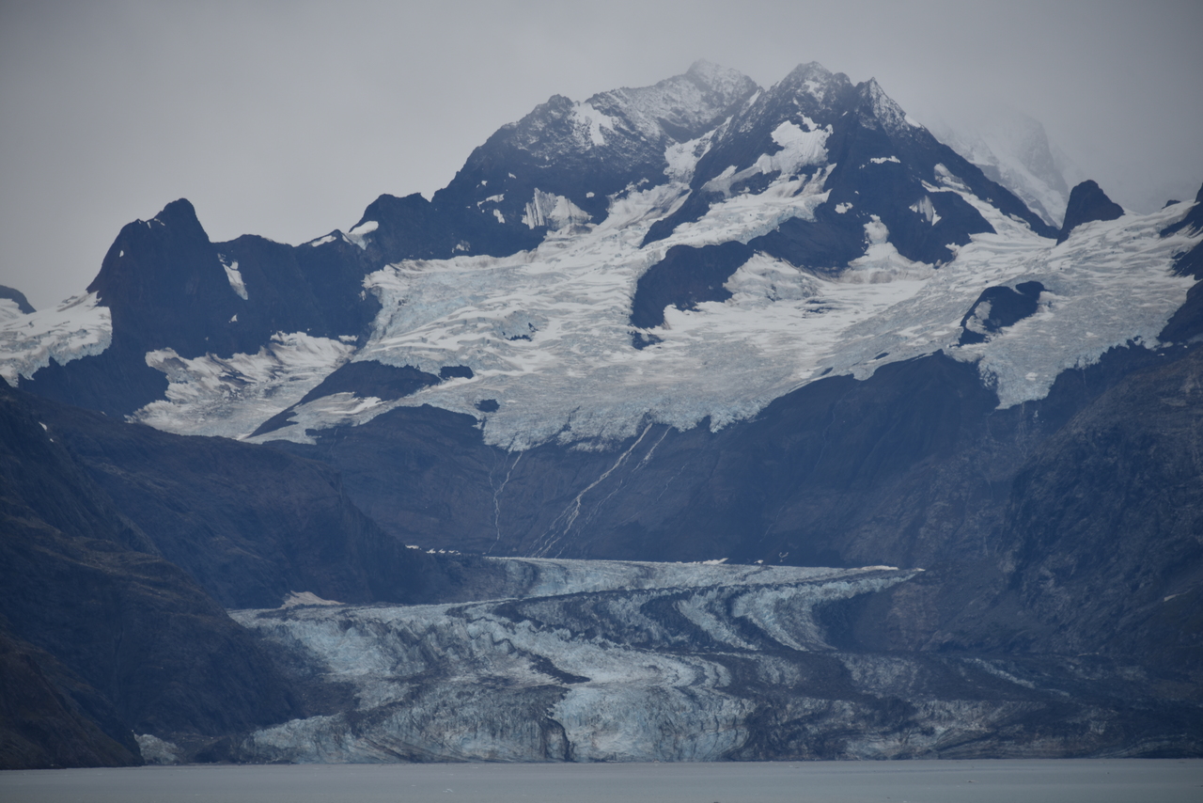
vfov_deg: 7.2
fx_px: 6350
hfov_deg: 10.8
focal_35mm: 190
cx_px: 602
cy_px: 402
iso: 110
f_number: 5.6
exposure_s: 1/400
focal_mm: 190
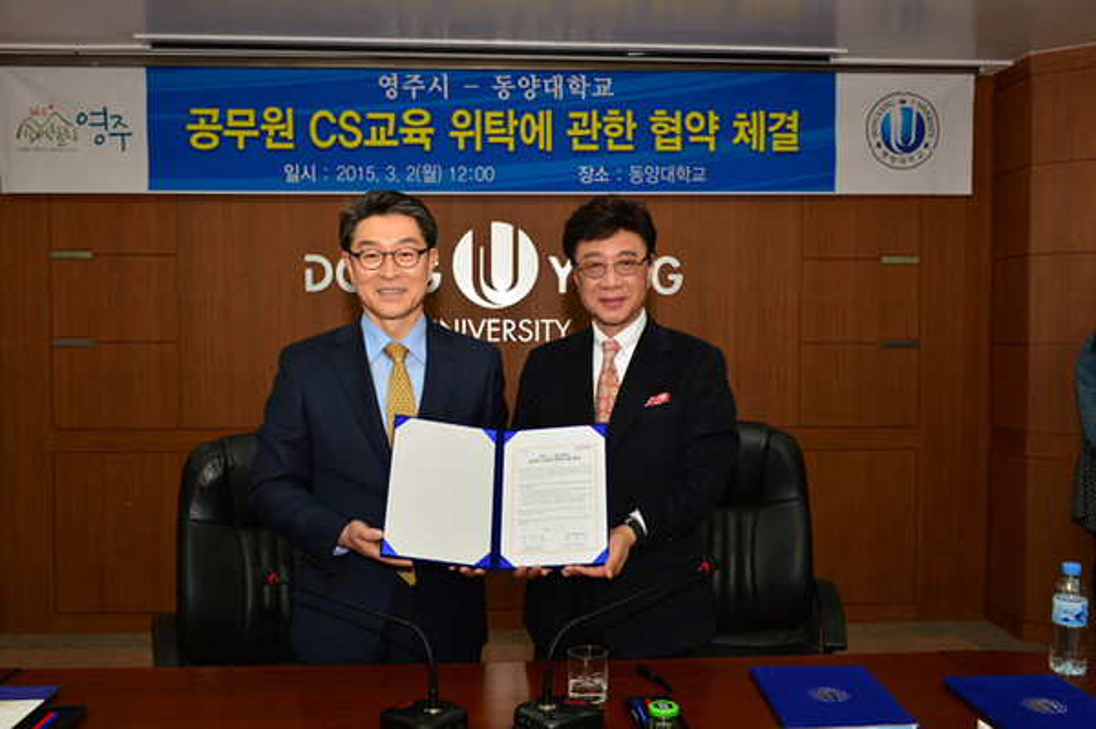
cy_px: 364
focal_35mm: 32
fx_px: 973
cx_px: 548
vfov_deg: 41.0
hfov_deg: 58.8
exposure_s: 1/60
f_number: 6.3
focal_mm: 32
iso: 640
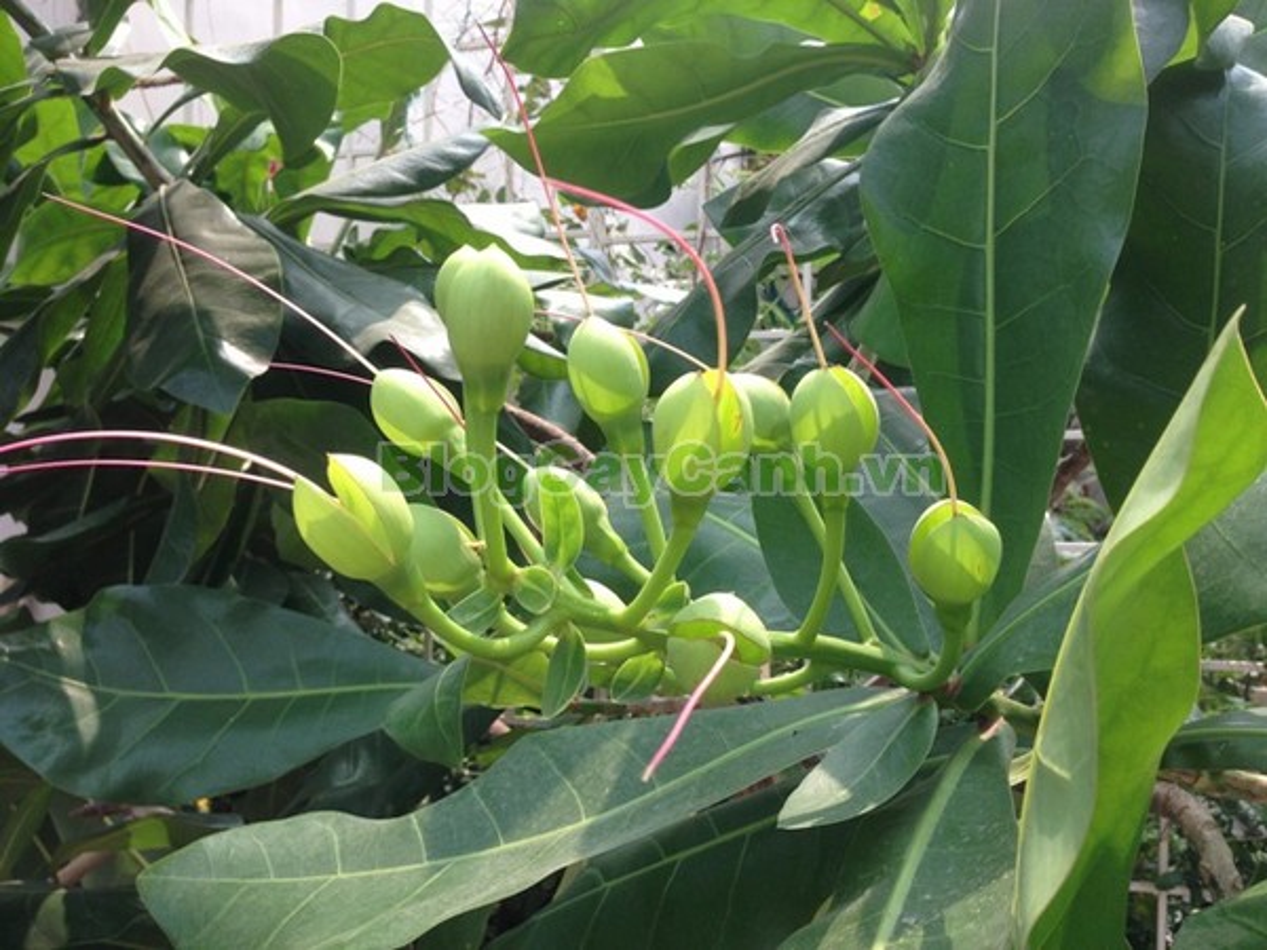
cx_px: 634
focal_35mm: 33
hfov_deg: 55.4
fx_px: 1208
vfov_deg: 42.9
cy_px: 475
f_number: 2.4
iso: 50
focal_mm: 4.13
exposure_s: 1/467
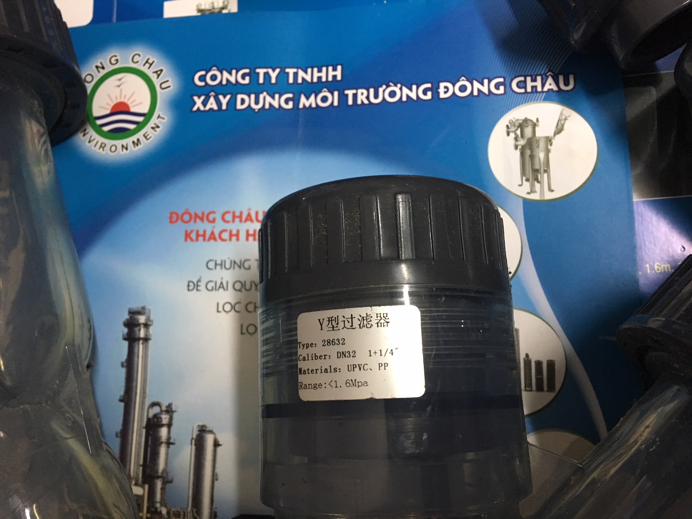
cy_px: 260
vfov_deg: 48.2
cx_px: 346
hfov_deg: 61.7
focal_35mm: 29
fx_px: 580
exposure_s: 1/20
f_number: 2.2
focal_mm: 4.15
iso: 200
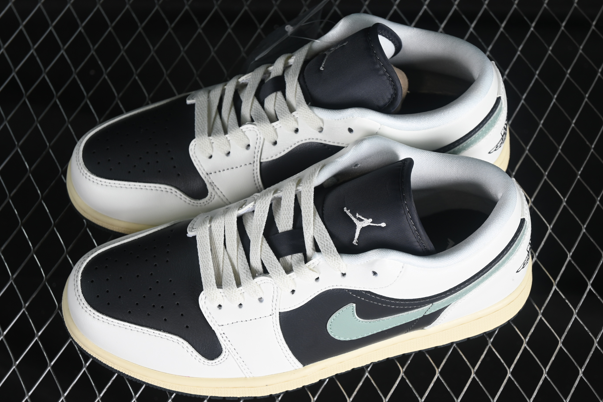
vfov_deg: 18.0
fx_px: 1273
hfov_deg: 26.6
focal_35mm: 76
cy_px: 202
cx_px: 304
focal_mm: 50
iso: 160
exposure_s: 1/60
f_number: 6.3
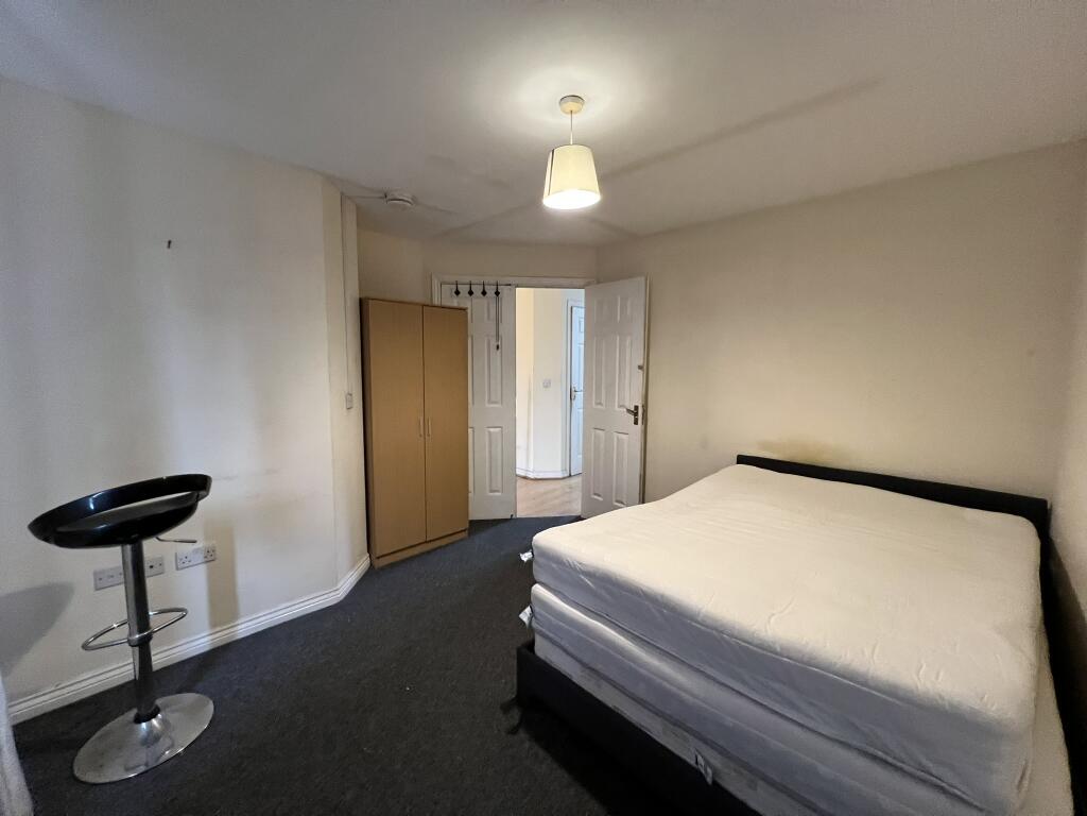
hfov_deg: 106.2
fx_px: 408
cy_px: 408
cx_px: 544
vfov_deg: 89.9
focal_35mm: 13
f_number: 1.8
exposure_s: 1/60
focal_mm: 1.57
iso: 640
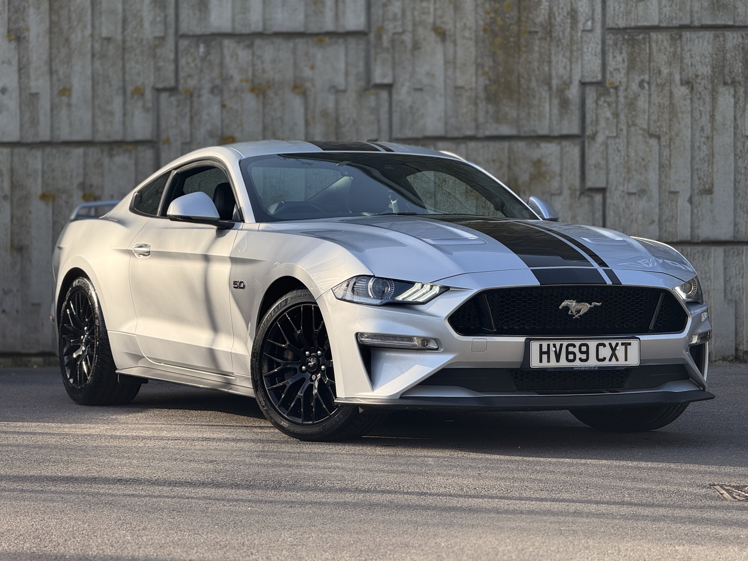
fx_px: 2593
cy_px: 280
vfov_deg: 12.3
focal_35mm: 120
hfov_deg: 16.4
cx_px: 374
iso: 64
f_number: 2.8
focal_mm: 15.66
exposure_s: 1/644
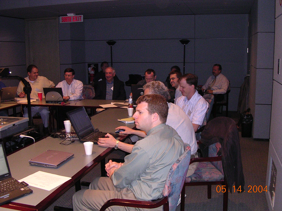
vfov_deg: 37.7
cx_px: 141
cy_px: 106
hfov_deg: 49.0
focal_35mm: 38
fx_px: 310
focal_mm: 5.8
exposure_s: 1/60.1
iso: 400
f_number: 2.8
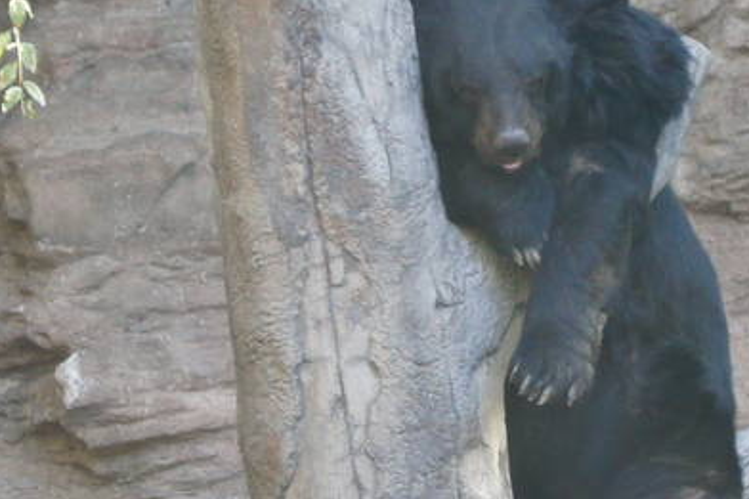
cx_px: 573
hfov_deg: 6.1
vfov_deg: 4.1
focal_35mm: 337
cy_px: 190
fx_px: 7009
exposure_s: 1/100
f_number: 5.6
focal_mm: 55
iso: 640
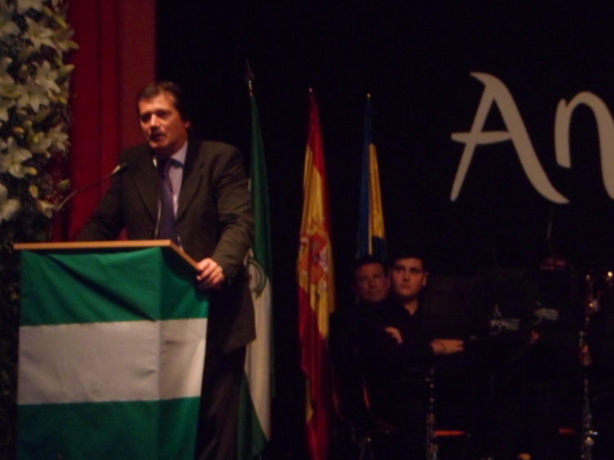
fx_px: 2447
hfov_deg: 14.3
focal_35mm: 138
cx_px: 307
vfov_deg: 10.7
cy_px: 237
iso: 640
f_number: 5.9
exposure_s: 1/90
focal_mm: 24.5
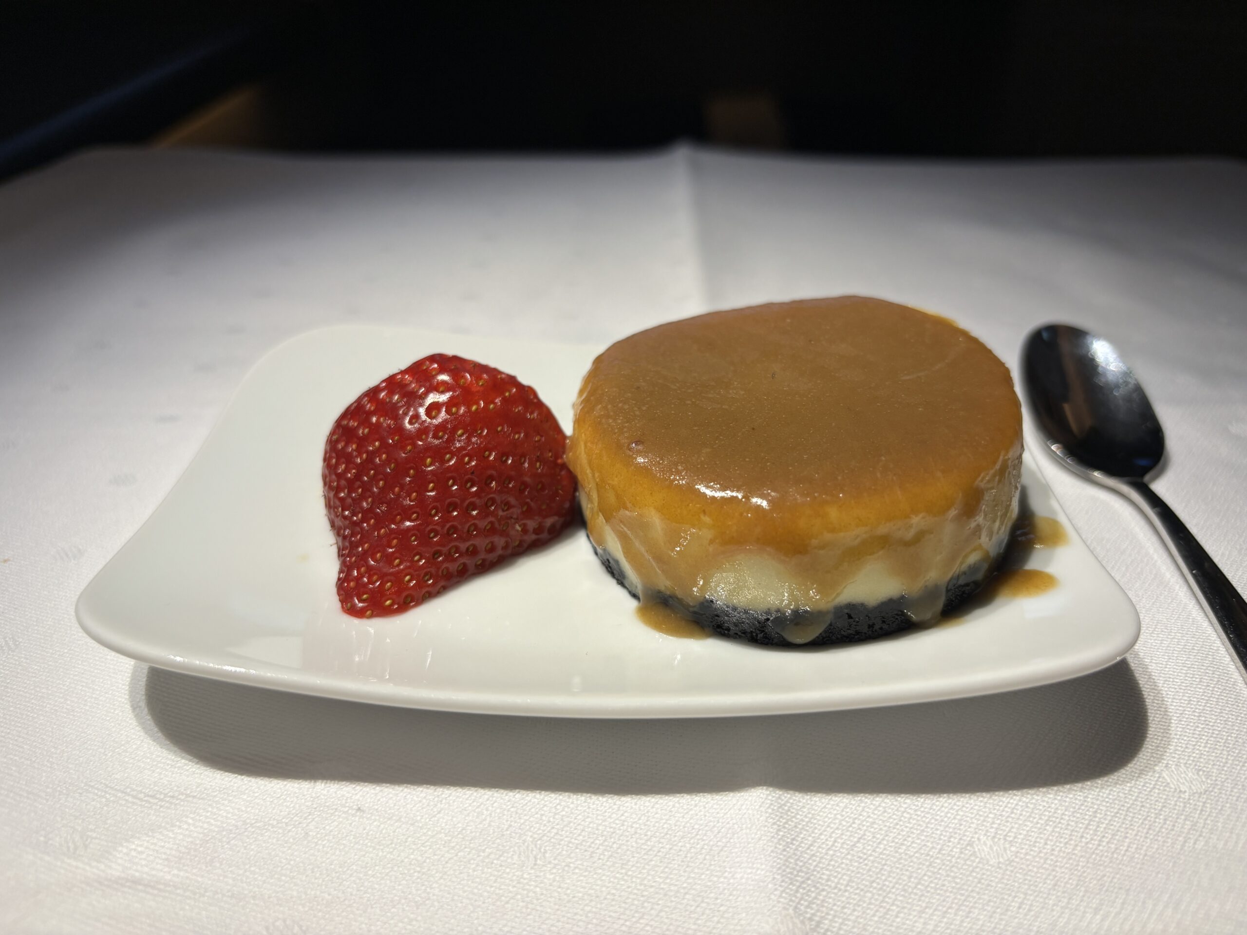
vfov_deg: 53.1
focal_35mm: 26
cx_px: 624
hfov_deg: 67.3
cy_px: 468
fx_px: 937
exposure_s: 1/91
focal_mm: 5.96
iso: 100
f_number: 1.6
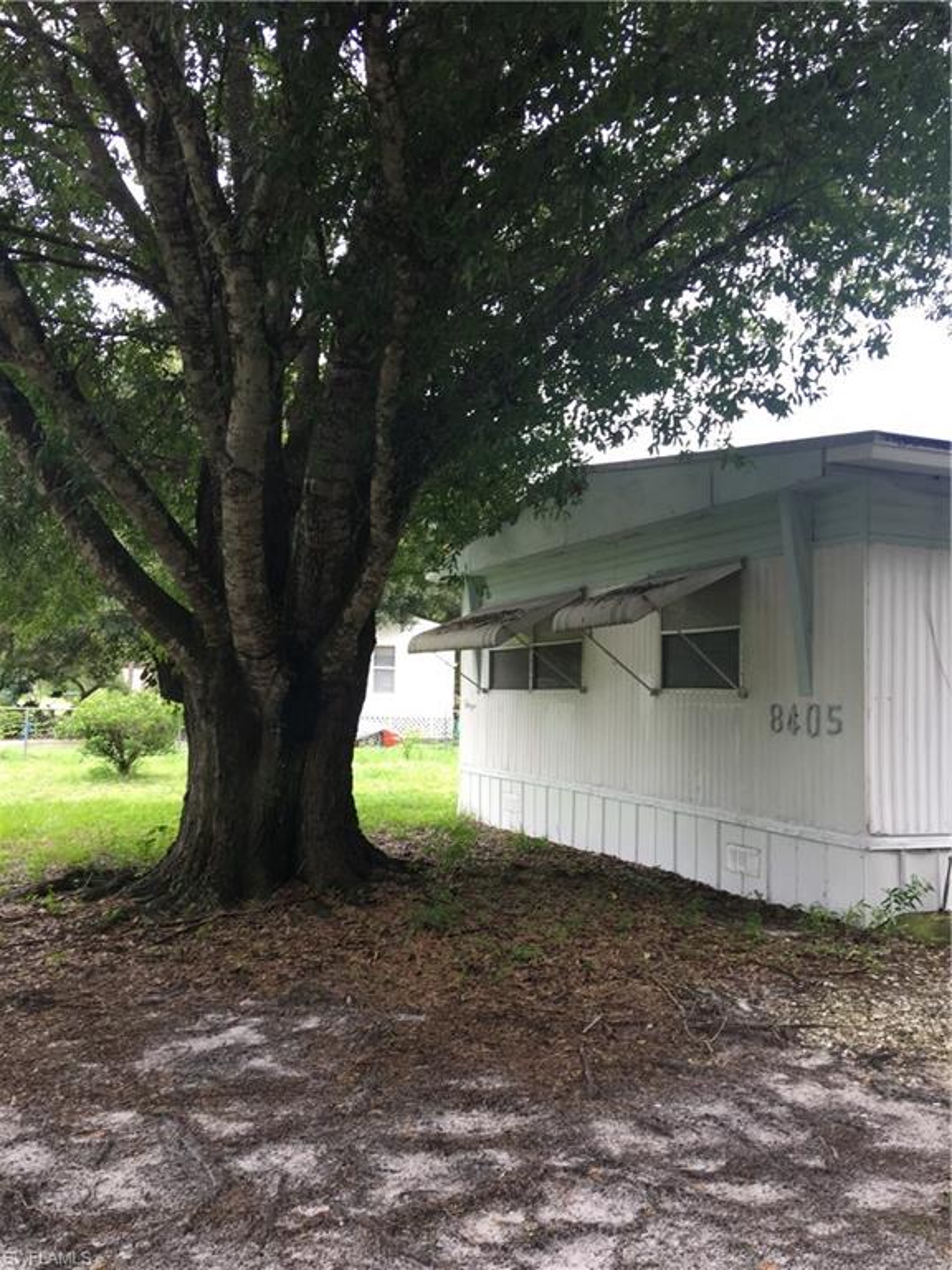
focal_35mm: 29
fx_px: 1063
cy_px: 635
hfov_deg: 48.2
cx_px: 476
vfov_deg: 61.7
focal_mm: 4.15
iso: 40
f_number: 2.2
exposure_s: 1/120
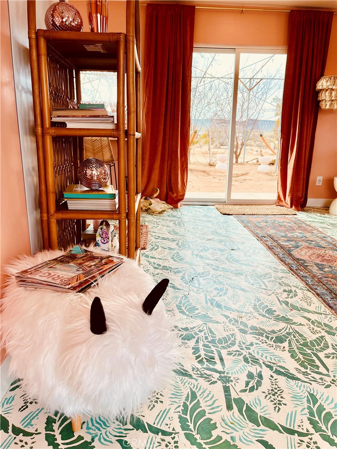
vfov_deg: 67.3
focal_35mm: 26
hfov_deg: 53.1
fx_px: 337
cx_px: 168
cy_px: 224
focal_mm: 5.1
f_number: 1.6
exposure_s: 1/355
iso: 50
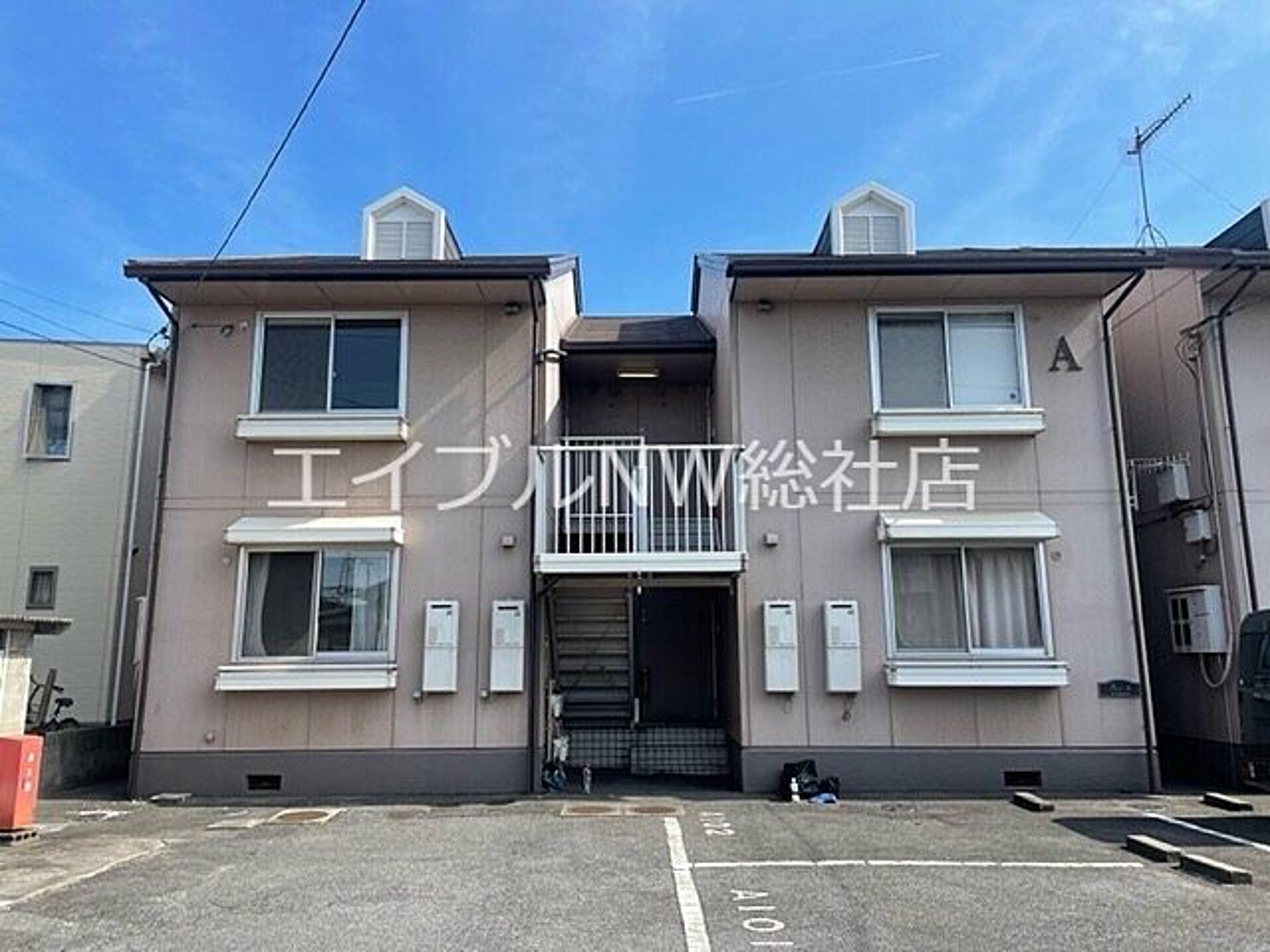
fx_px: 954
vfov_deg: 53.1
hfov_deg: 67.3
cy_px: 476
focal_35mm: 26
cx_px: 635
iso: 32
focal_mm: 4.2
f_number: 1.6
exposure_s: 1/2020
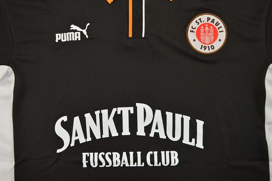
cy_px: 90
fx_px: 249
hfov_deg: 57.3
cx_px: 136
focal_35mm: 33
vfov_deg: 39.9
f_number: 5.6
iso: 400
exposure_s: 1/200
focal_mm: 22
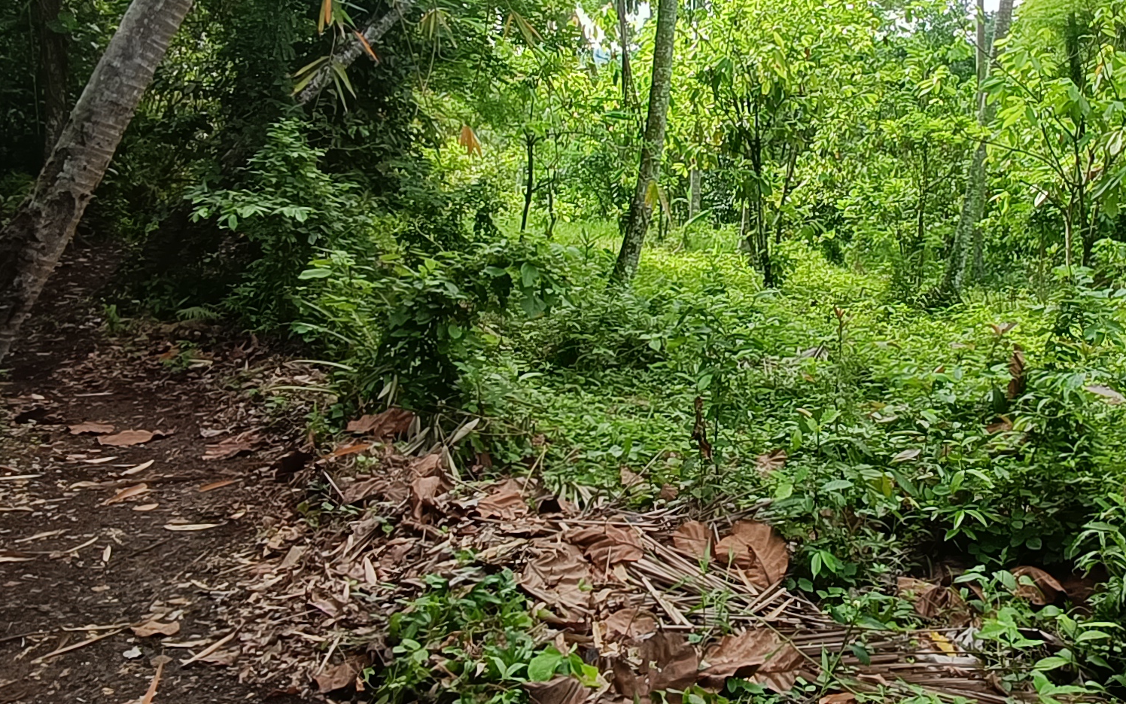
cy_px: 192
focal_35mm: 37
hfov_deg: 51.0
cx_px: 815
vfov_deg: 33.9
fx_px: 1135
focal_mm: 2.78
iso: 64
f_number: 2.2
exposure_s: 1/182
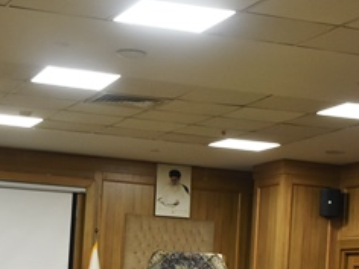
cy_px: 256
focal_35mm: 113
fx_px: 1168
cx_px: 126
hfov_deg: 17.4
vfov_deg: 13.0
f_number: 5
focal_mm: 23
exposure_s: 1/100
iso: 800
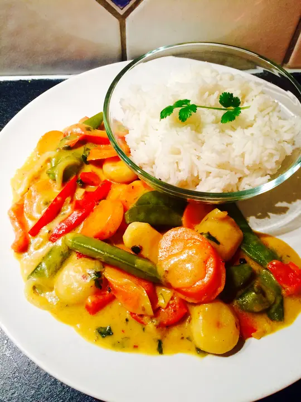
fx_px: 336
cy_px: 201
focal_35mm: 29
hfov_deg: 48.2
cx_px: 150
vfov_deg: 61.7
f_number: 2.2
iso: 100
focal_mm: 4.15
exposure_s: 1/33
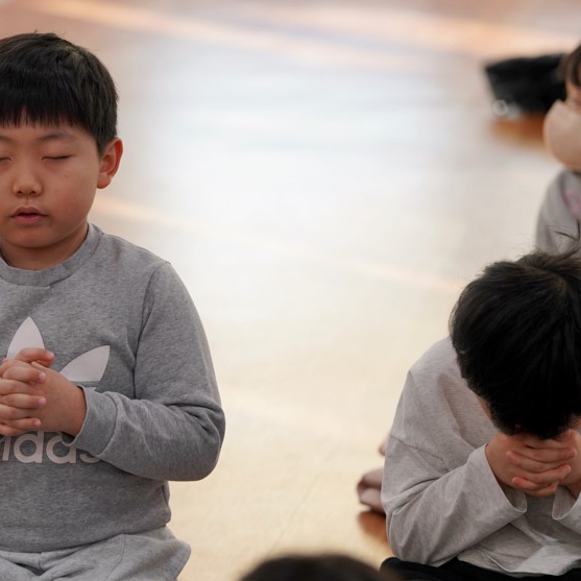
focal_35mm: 206
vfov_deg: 8.5
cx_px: 124
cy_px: 271
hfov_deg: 8.5
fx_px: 3912
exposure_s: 1/160
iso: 800
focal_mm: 150
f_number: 4
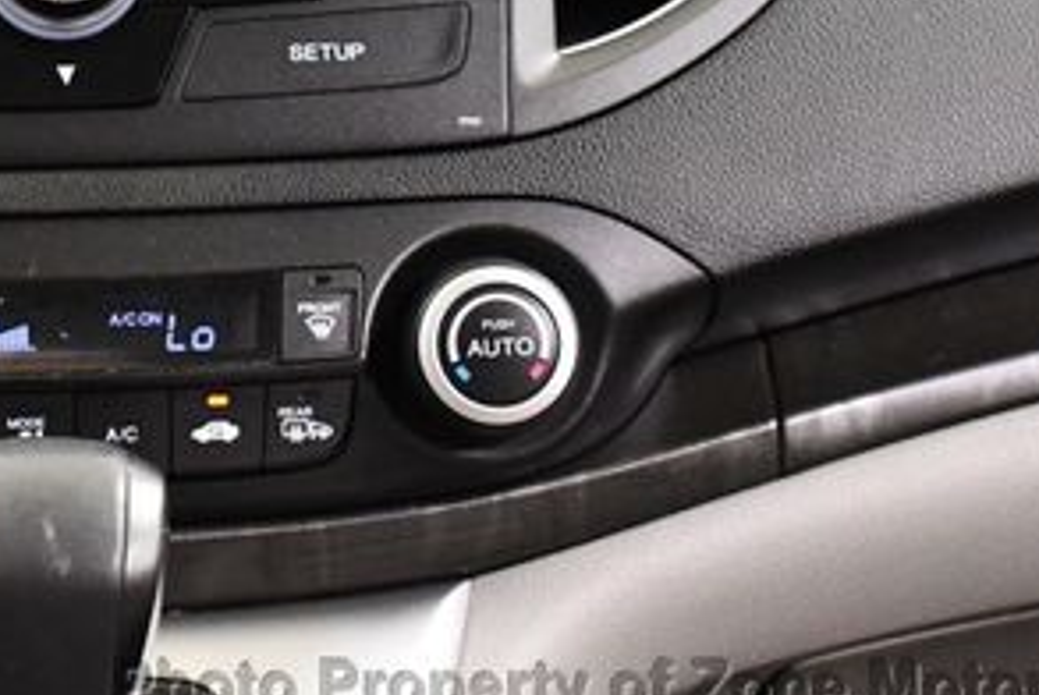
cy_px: -4
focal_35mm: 166
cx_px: 71
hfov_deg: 12.3
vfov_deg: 8.2
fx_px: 4796
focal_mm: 38
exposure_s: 1/60
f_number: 4.8
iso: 4500
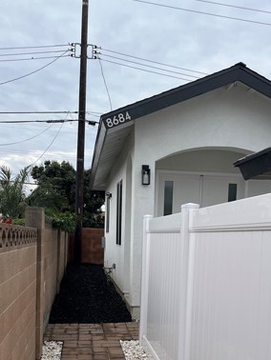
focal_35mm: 44
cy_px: 282
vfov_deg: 41.3
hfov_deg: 32.9
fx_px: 459
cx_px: 153
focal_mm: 5.1
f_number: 1.6
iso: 50
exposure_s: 1/2967
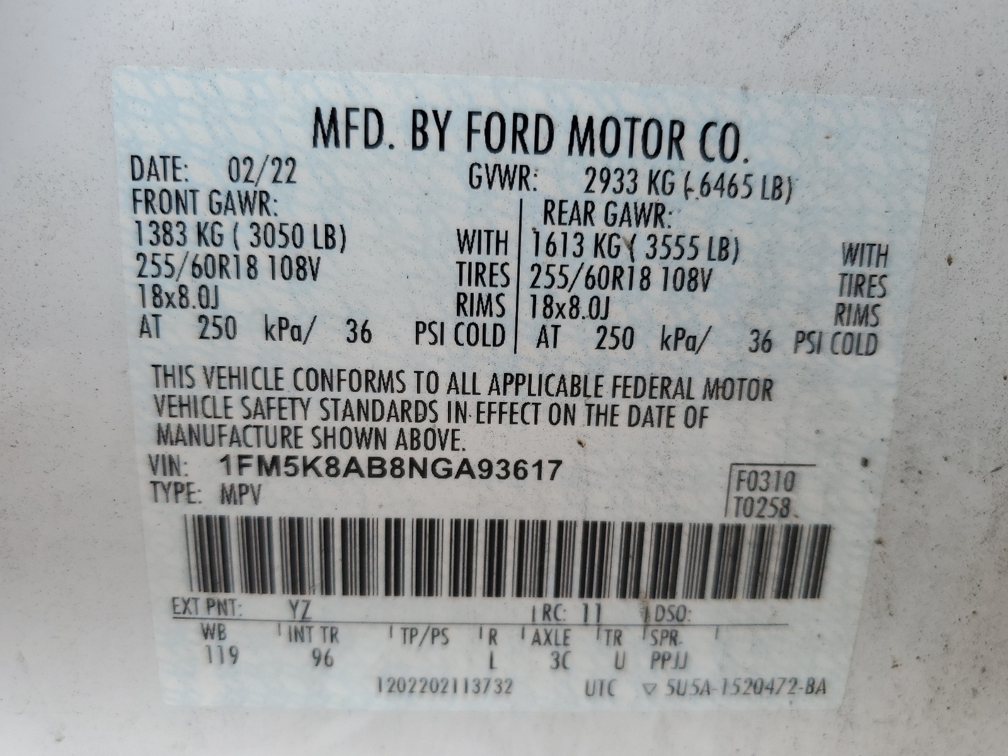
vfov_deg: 53.1
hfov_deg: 67.3
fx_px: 757
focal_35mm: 26
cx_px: 504
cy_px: 378
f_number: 1.5
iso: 50
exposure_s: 1/263
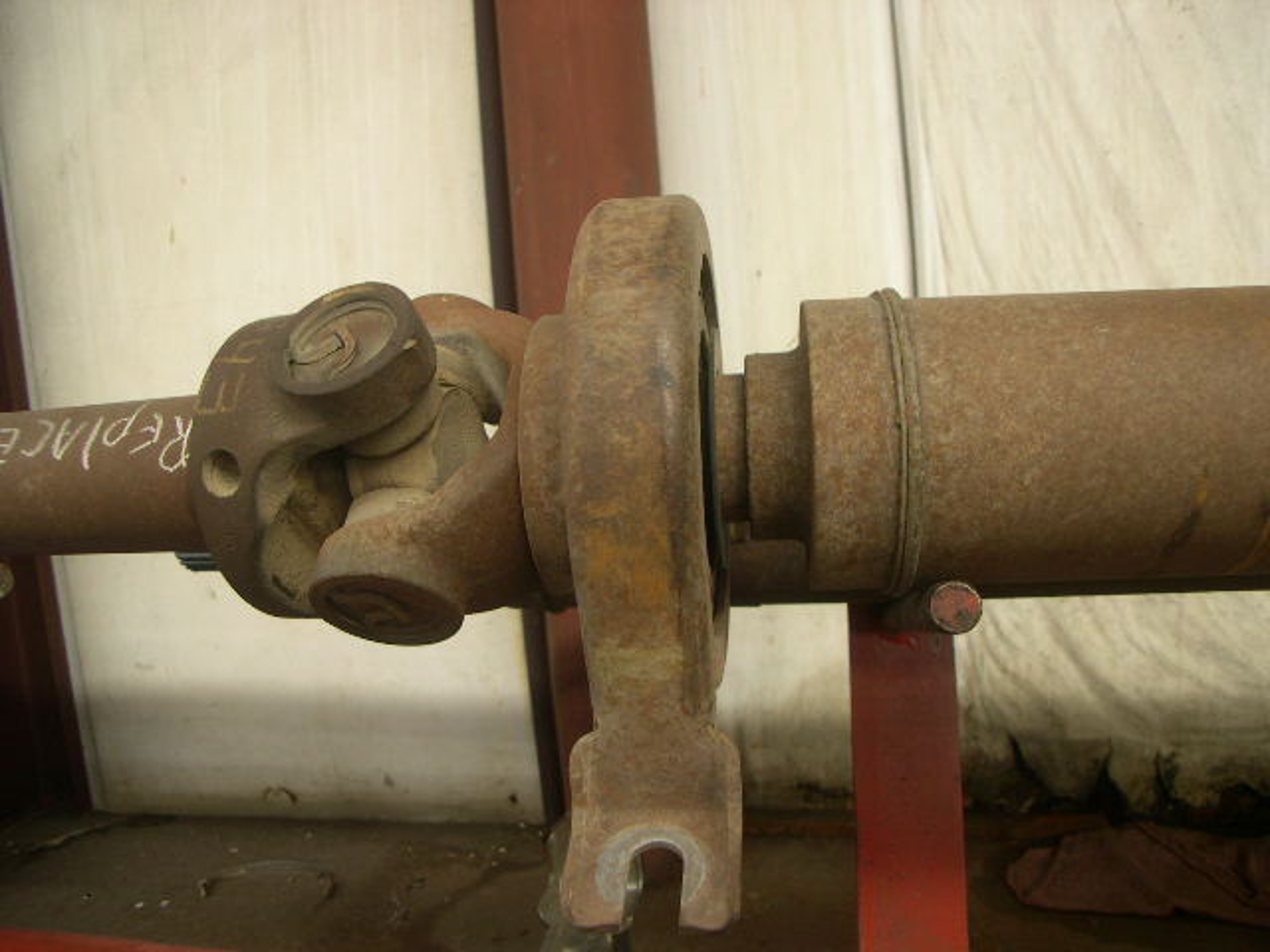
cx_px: 635
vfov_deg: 37.7
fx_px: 1394
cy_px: 476
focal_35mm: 38
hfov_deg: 49.0
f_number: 2.8
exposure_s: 1/13.2
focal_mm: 8
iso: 100
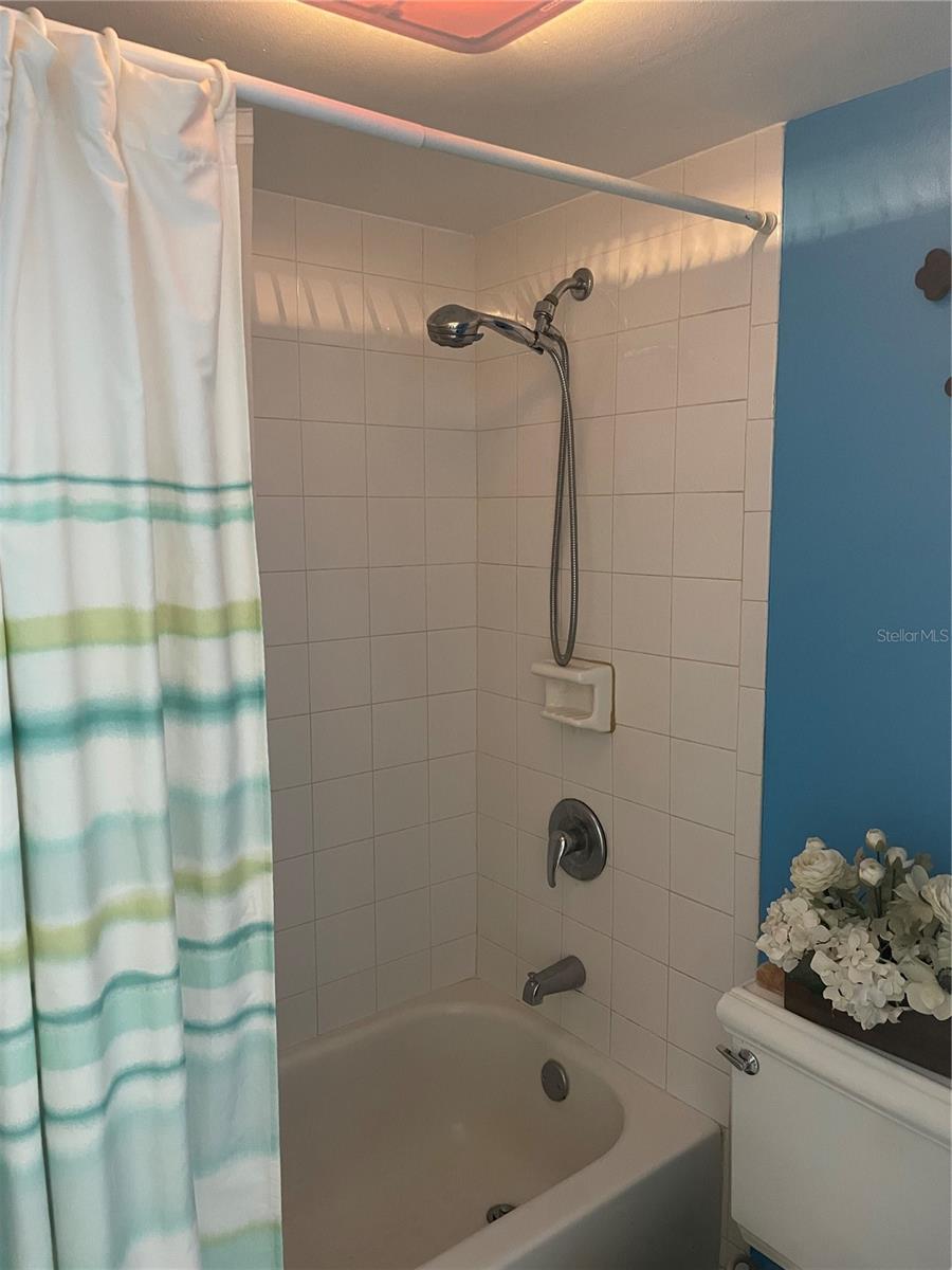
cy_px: 635
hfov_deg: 53.1
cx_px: 476
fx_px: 953
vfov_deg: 67.3
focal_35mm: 26
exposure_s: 1/60
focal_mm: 4.2
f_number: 1.6
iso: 250
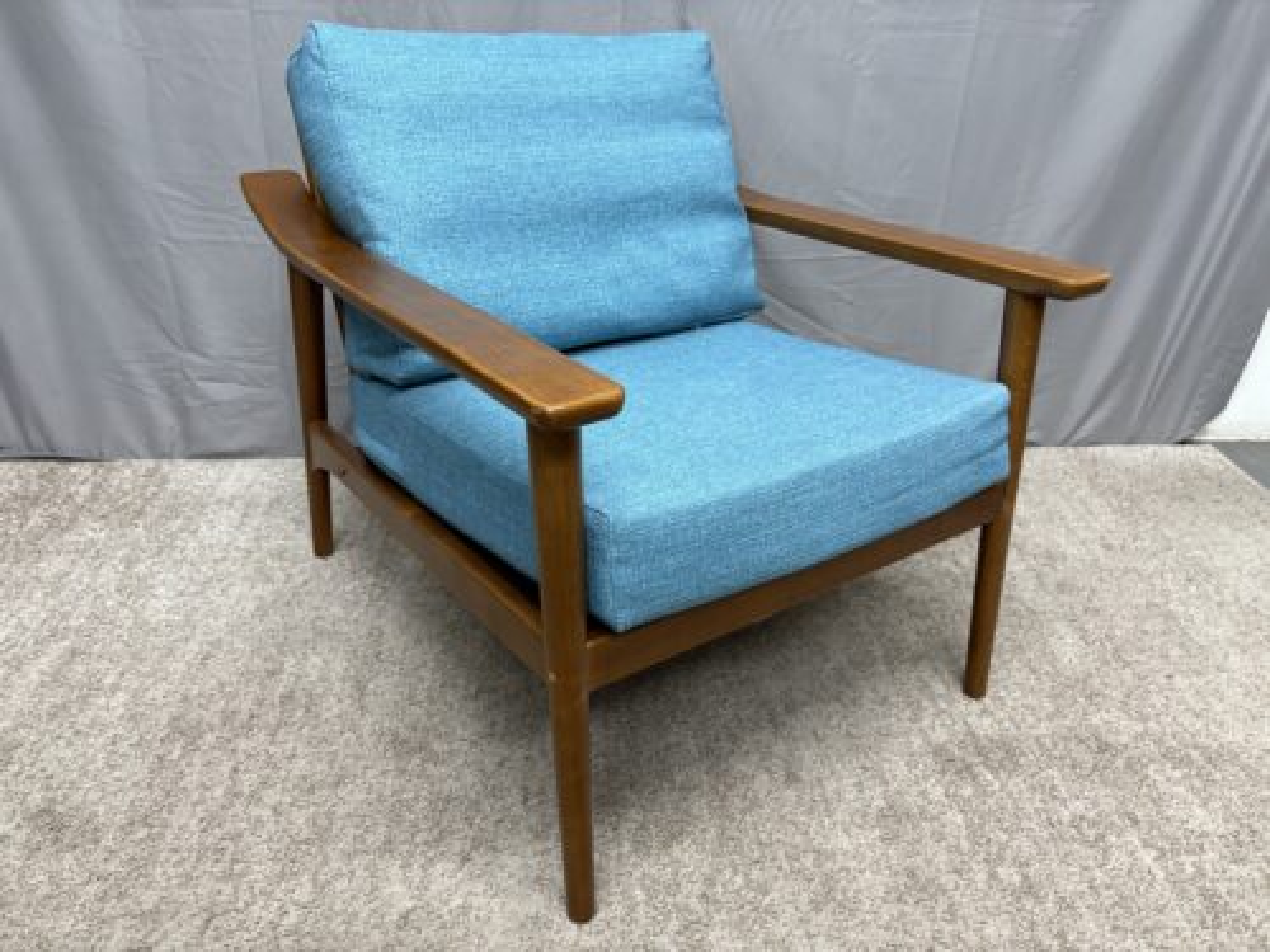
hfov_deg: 67.3
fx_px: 954
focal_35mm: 26
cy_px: 476
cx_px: 635
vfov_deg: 53.1
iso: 200
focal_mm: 5.96
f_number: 1.6
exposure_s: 1/60
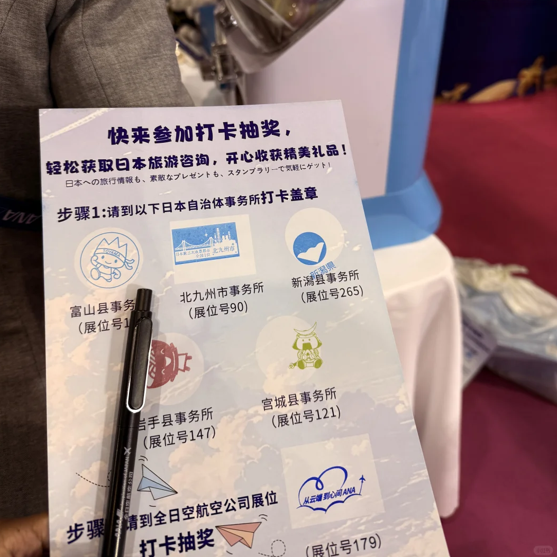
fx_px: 528
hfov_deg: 55.6
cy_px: 179
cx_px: 272
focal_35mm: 29
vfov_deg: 54.3
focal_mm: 6.76
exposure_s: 1/100
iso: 160
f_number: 1.78
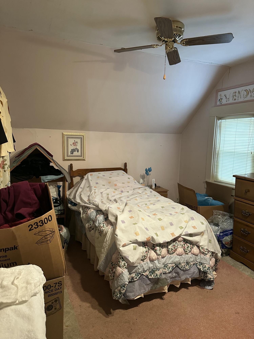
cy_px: 170
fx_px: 235
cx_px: 127
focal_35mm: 24
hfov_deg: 56.8
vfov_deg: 71.6
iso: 640
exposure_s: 1/60
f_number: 1.78
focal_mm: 6.86
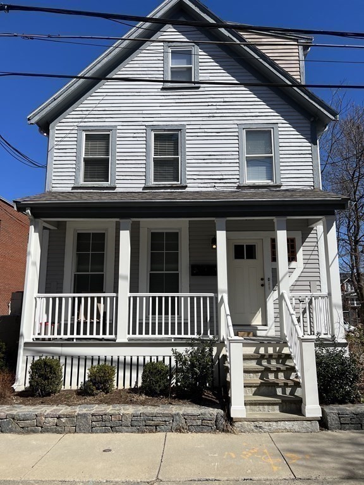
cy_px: 242
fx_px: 365
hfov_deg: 53.1
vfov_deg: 67.3
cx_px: 182
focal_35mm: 26
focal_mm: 5.7
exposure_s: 1/6579
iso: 50
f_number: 1.5
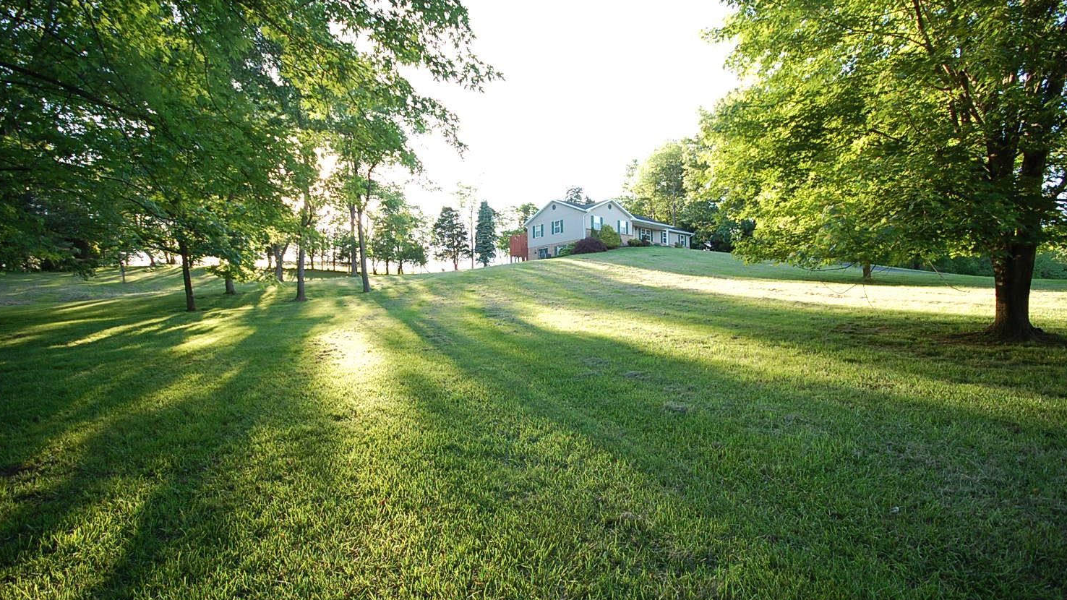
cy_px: 286
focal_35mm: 16
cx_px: 539
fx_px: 453
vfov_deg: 67.0
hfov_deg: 99.4
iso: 400
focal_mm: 10
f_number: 5.6
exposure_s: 1/125
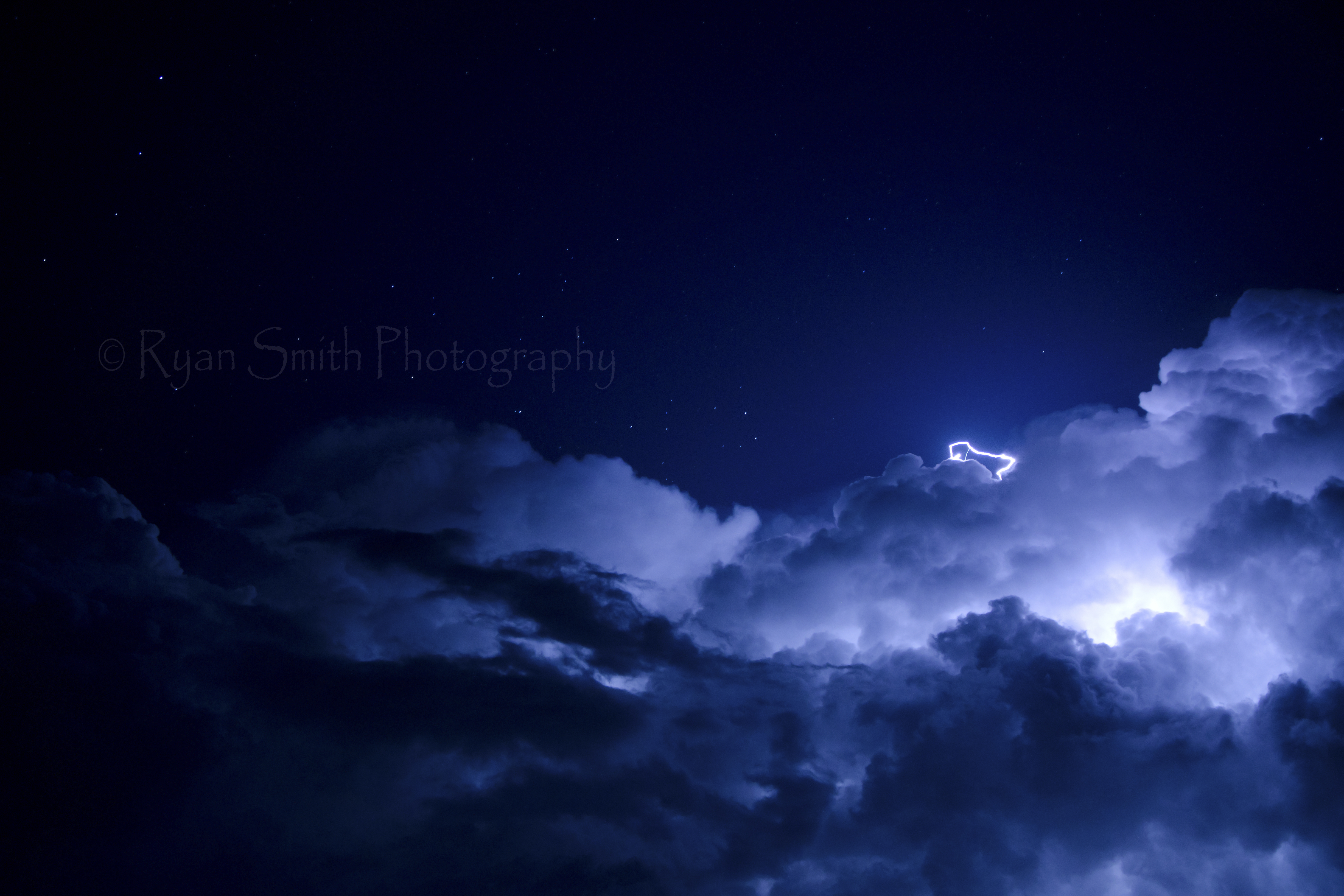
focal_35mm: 63
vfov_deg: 21.6
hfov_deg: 31.9
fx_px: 2352
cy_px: 448
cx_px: 672
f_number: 4.8
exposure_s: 8
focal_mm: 42
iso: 800
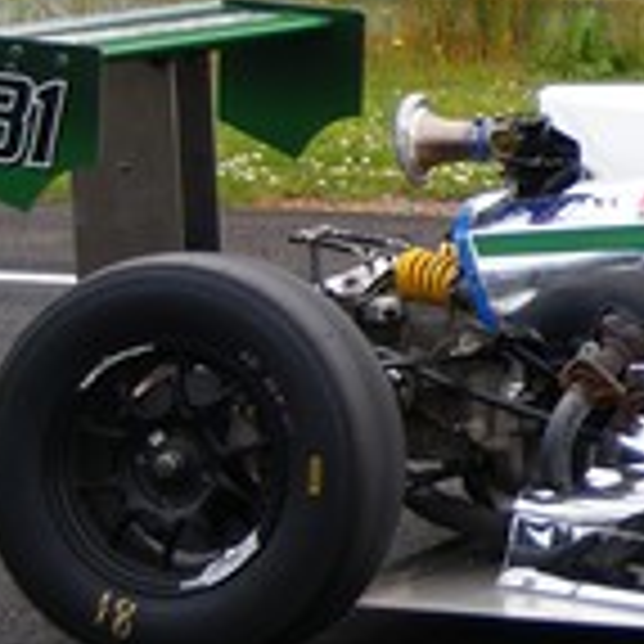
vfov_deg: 7.8
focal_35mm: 225
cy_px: 405
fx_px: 4739
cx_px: 1225
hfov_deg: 7.5
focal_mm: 35
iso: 200
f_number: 4.5
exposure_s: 1/640
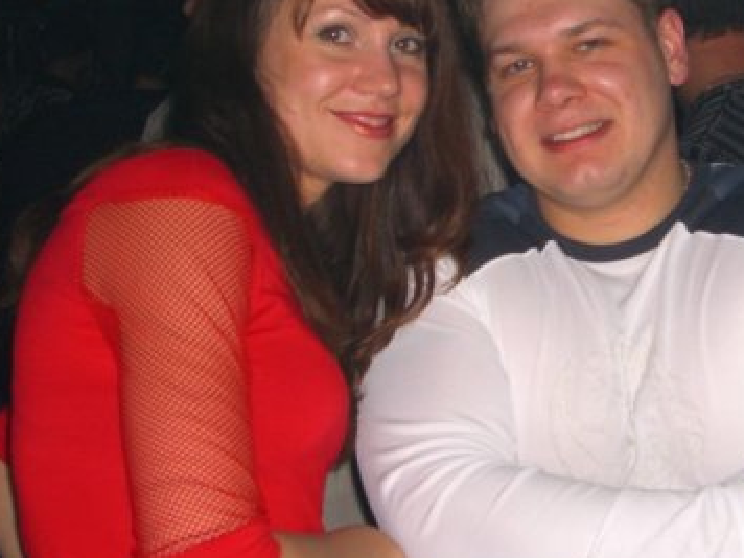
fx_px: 2063
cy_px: 253
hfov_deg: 20.2
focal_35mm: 96
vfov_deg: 15.4
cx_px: 596
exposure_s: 1/60
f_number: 3.6
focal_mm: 11.8
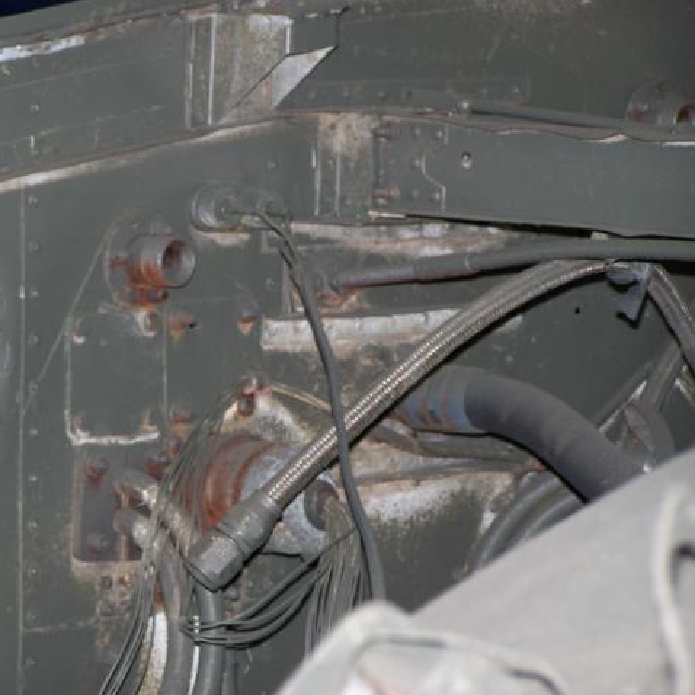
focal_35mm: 200
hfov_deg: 8.7
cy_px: 348
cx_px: 249
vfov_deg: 8.7
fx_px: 4543
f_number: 3.2
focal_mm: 28
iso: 80
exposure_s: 1/125
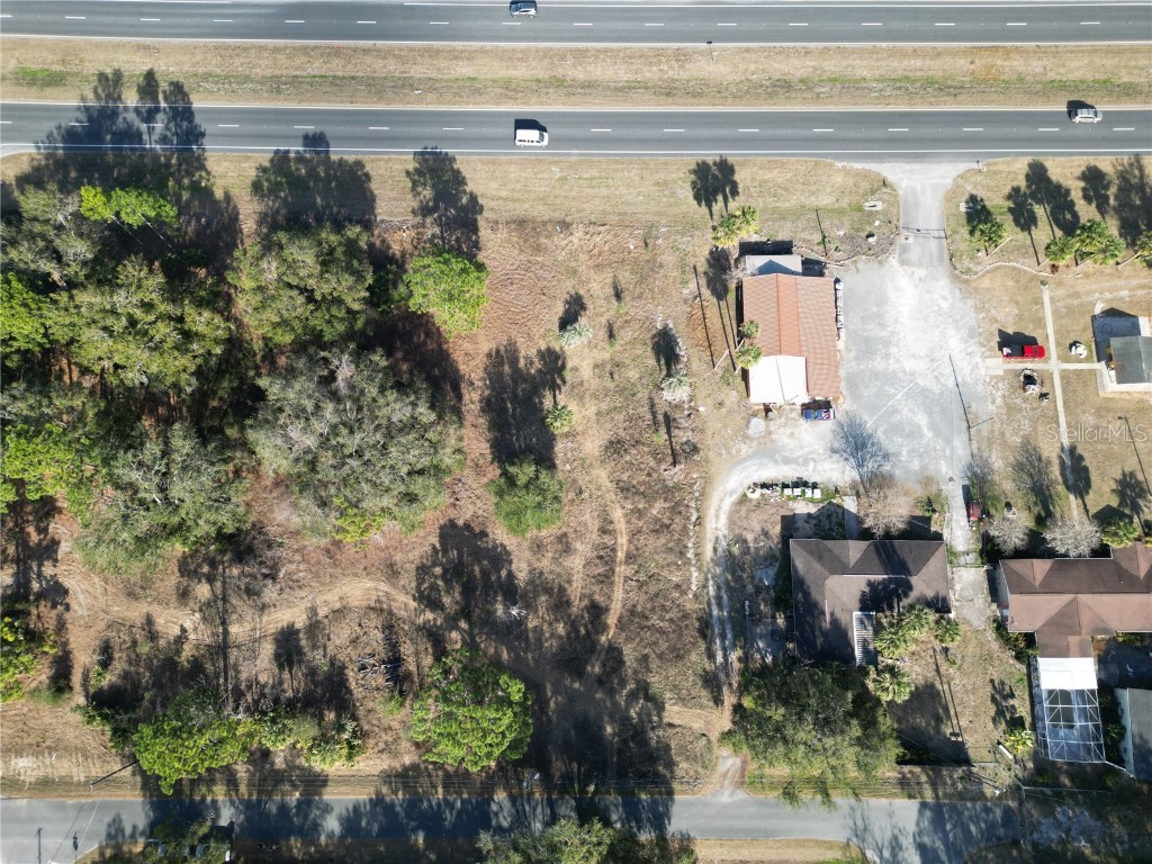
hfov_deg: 71.6
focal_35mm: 24
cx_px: 576
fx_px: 799
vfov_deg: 56.8
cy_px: 432
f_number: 1.7
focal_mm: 6.72
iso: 130
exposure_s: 1/1250
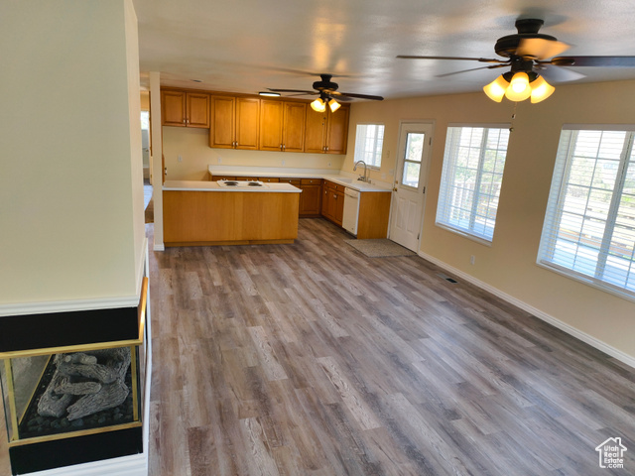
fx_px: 422
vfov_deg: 58.9
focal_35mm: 23
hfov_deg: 73.9
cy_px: 238
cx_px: 318
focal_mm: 6.54
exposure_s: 1/120
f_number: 1.57
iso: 72
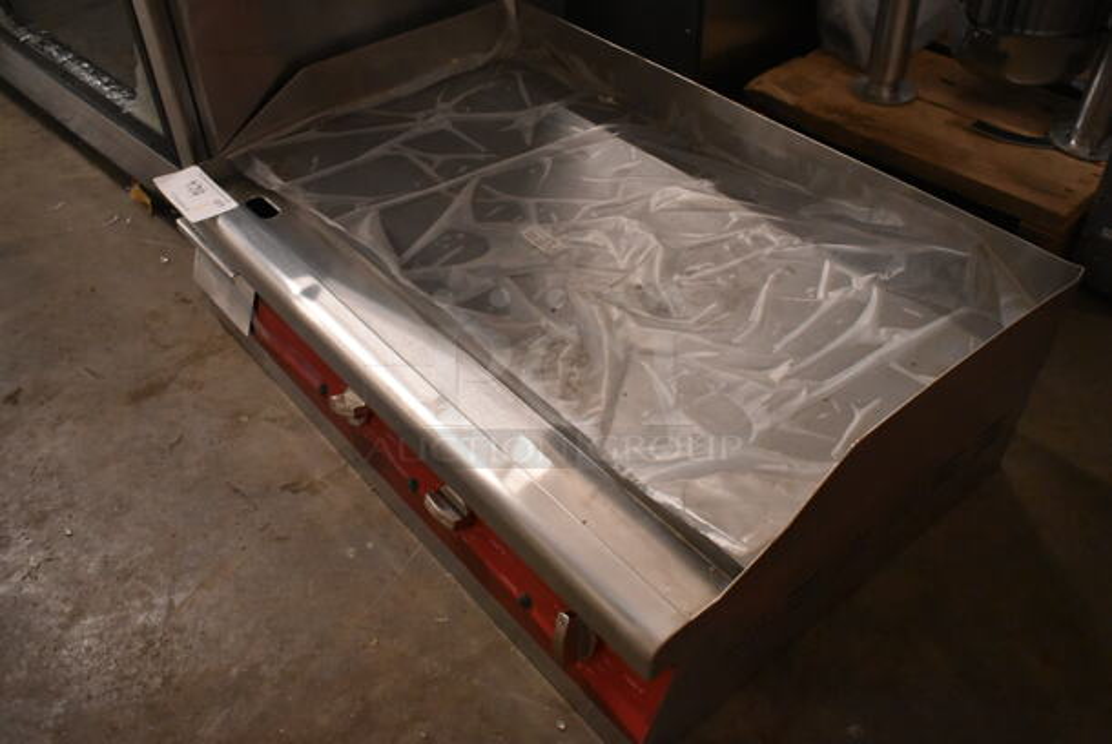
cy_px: 372
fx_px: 974
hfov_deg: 59.4
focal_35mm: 32
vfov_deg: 41.8
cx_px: 556
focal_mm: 21
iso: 3600
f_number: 3.8
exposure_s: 1/125
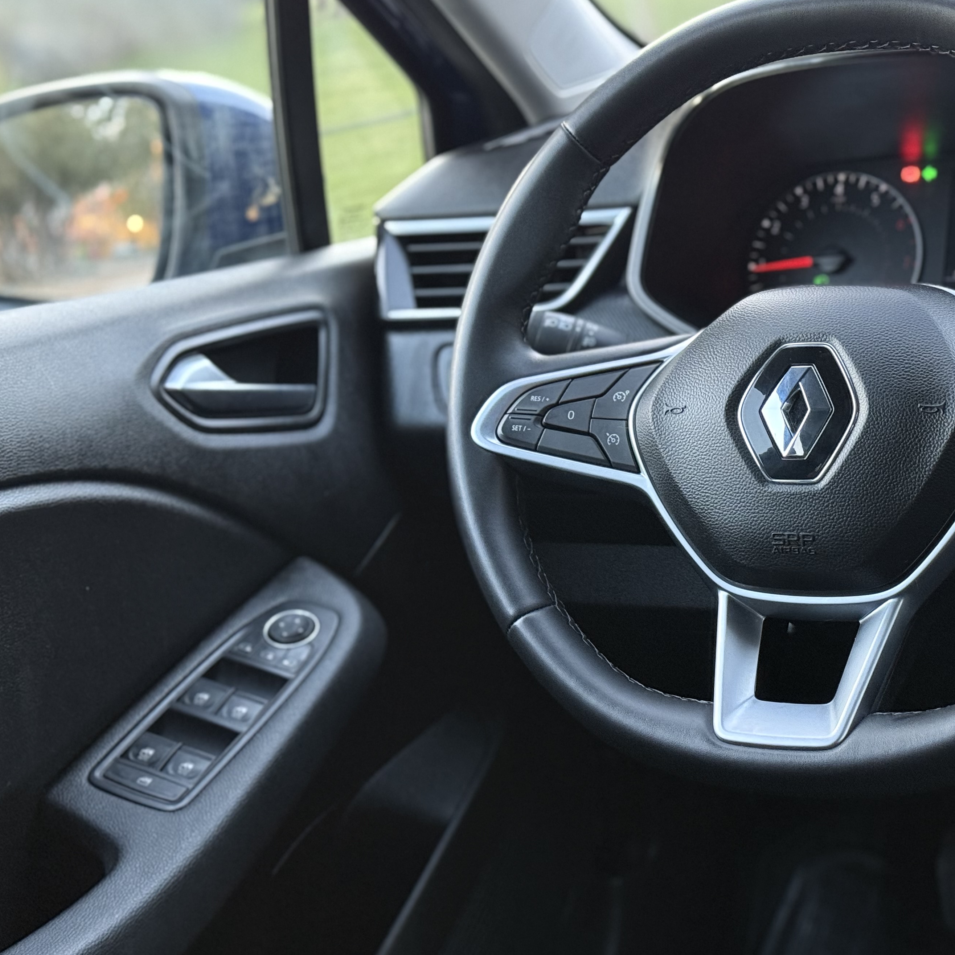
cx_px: 688
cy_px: 424
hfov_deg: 26.2
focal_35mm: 65
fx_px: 2029
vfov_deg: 26.5
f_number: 1.78
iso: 400
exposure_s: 1/40
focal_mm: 6.76
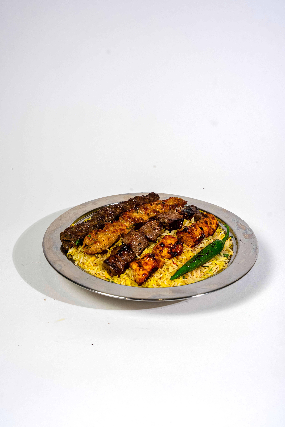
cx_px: 142
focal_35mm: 61
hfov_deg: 22.3
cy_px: 214
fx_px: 723
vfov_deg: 32.9
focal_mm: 61
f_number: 8
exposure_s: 1/100
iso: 640
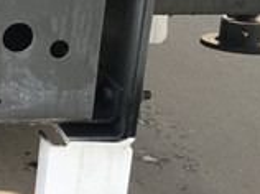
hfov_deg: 12.8
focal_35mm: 134
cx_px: -263
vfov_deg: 11.0
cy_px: 53
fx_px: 1005
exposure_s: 1/326
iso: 25
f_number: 2.2
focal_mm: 4.15
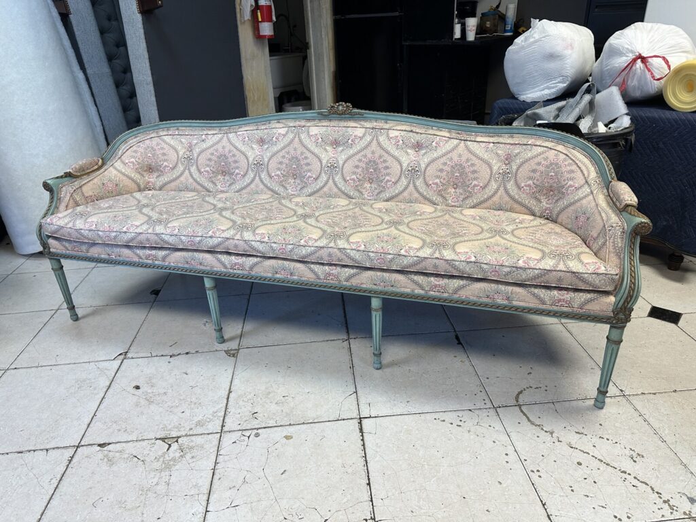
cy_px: 261
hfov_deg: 71.6
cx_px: 348
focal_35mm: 24
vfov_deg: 56.8
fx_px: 483
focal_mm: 6.86
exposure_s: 1/120
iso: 160
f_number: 1.78
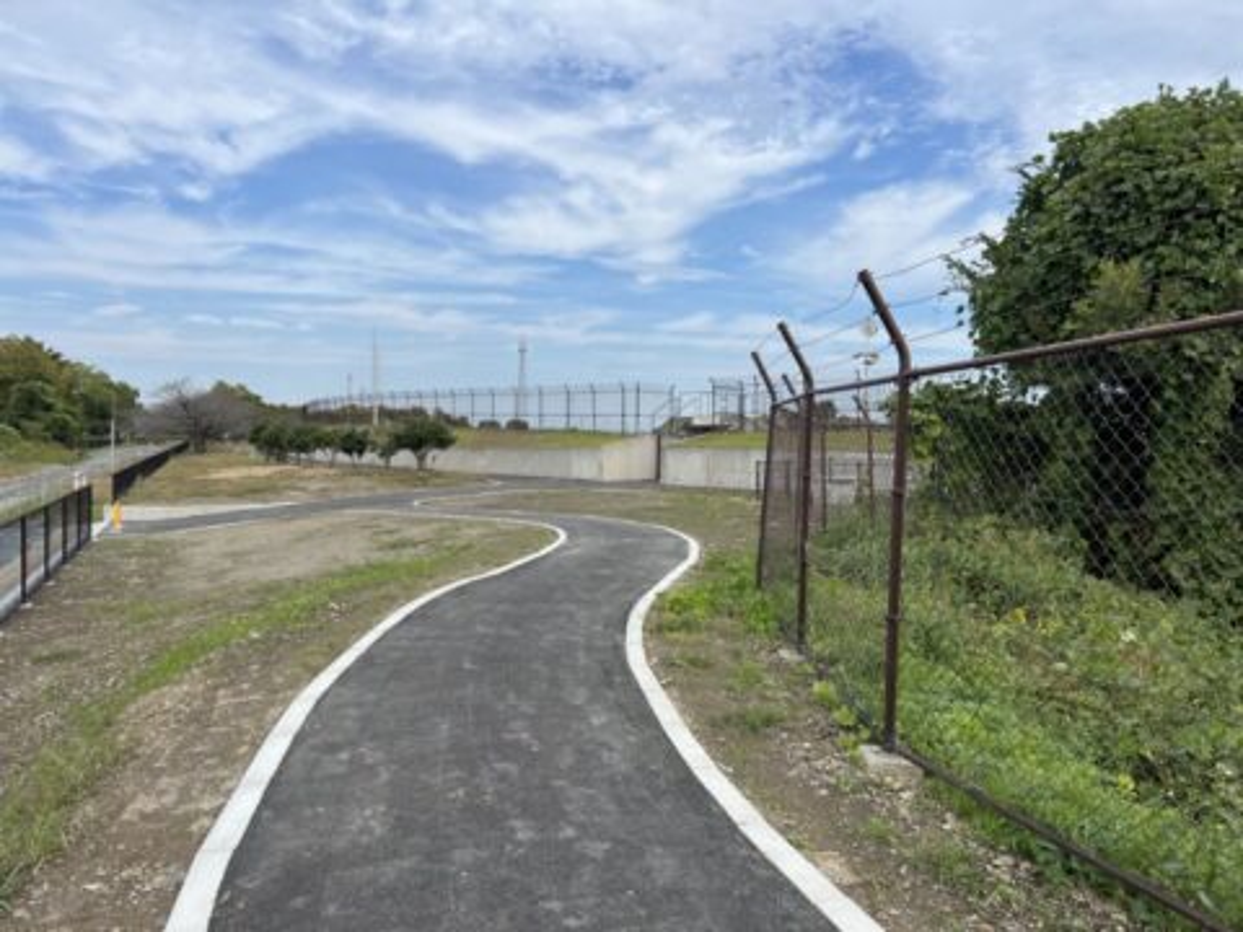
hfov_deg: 67.3
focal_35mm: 26
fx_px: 934
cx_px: 622
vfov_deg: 53.1
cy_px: 466
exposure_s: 1/3460
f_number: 1.5
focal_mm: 5.7
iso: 50
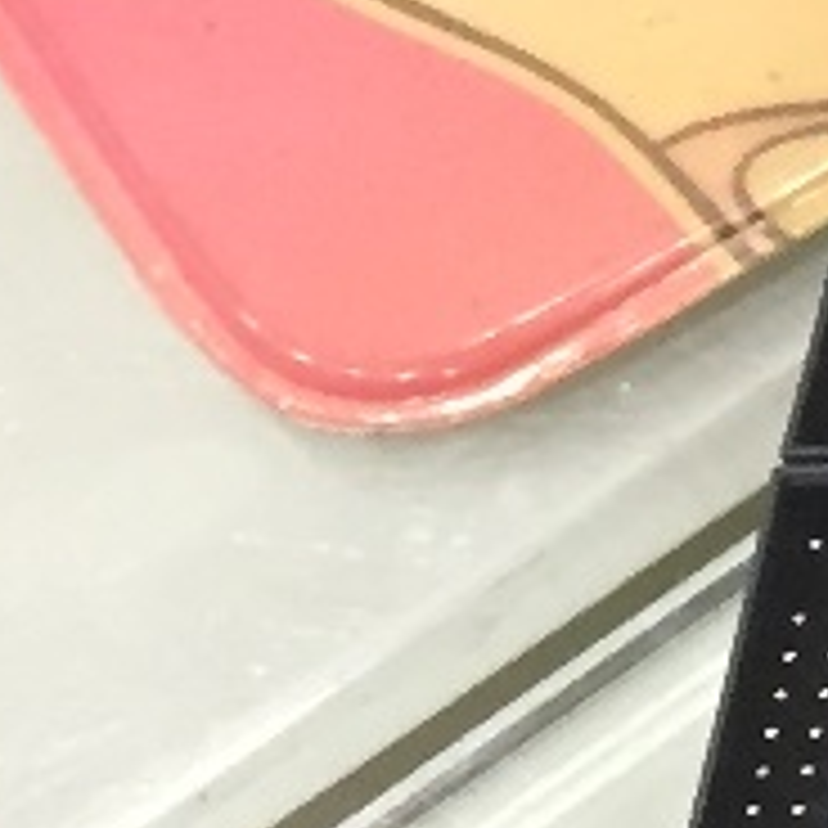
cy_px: 1300
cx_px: 3388
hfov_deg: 6.3
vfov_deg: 7.6
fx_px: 6143
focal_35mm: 227
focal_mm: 4.15
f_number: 2.2
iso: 125
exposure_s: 1/33
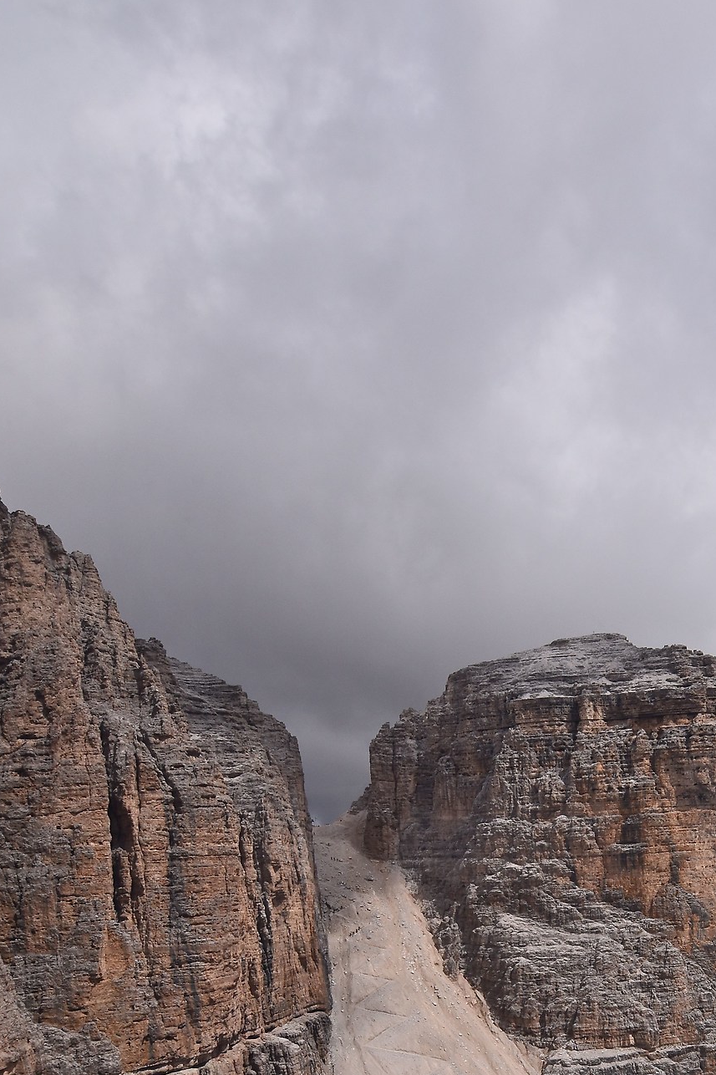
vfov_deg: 58.2
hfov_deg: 43.5
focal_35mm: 28
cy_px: 920
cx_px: 606
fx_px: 835
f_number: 10
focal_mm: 10
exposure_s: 1/400
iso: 200
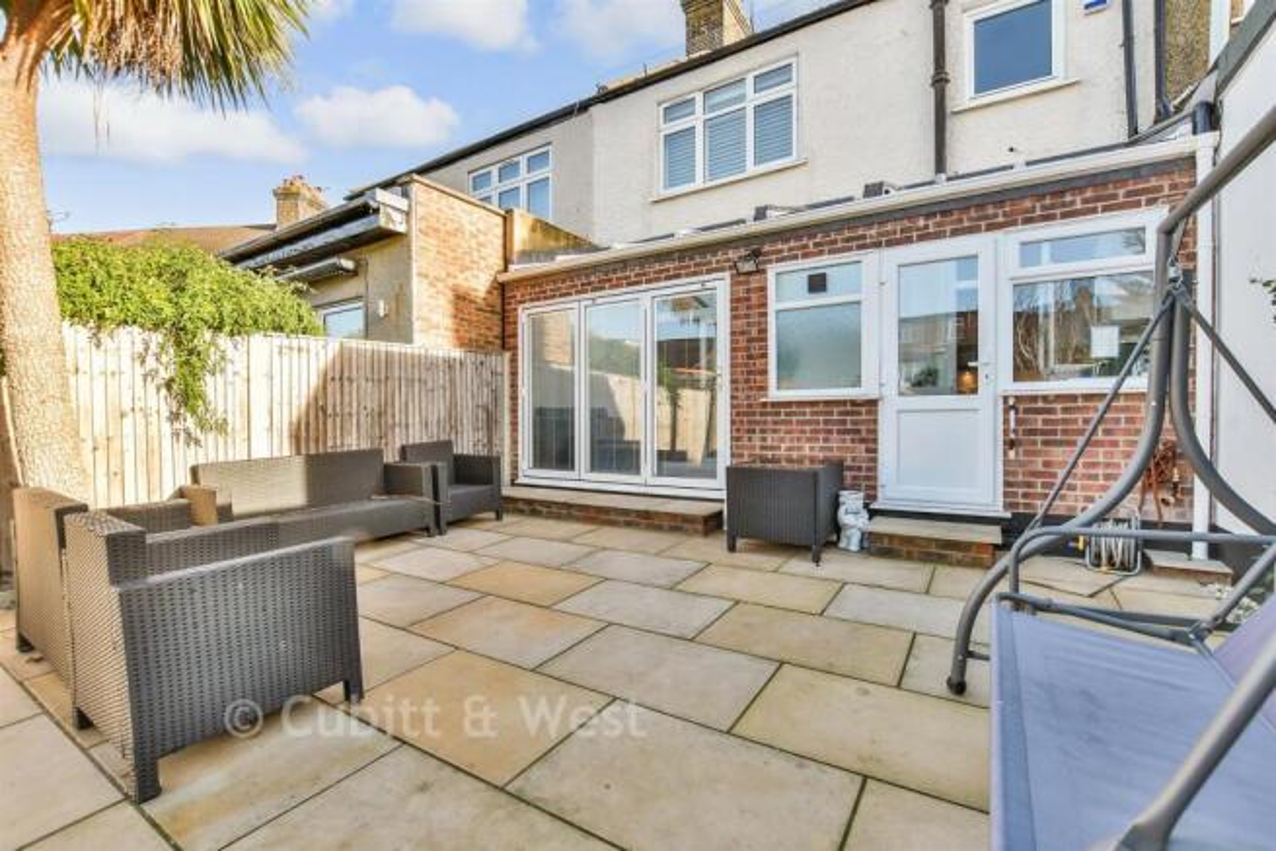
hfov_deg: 100.4
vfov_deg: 77.4
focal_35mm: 15
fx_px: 532
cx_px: 638
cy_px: 426
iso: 160
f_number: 8
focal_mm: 10
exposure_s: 1/40
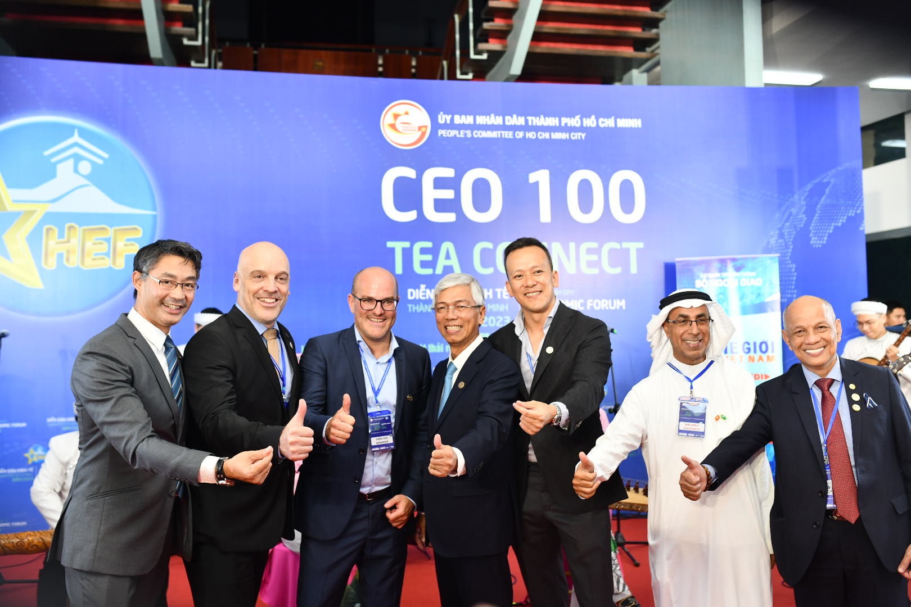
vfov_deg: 37.9
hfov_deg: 54.4
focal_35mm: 35
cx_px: 456
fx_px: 886
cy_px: 304
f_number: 4
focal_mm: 35
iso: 800
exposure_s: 1/160
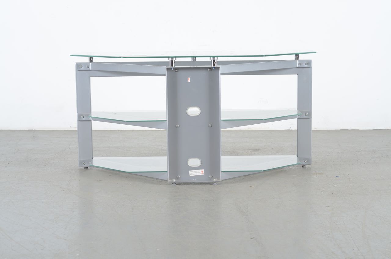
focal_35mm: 75
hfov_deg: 27.0
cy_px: 130
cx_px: 196
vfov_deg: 18.1
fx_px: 813
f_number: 5.6
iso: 100
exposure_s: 1/125
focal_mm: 50
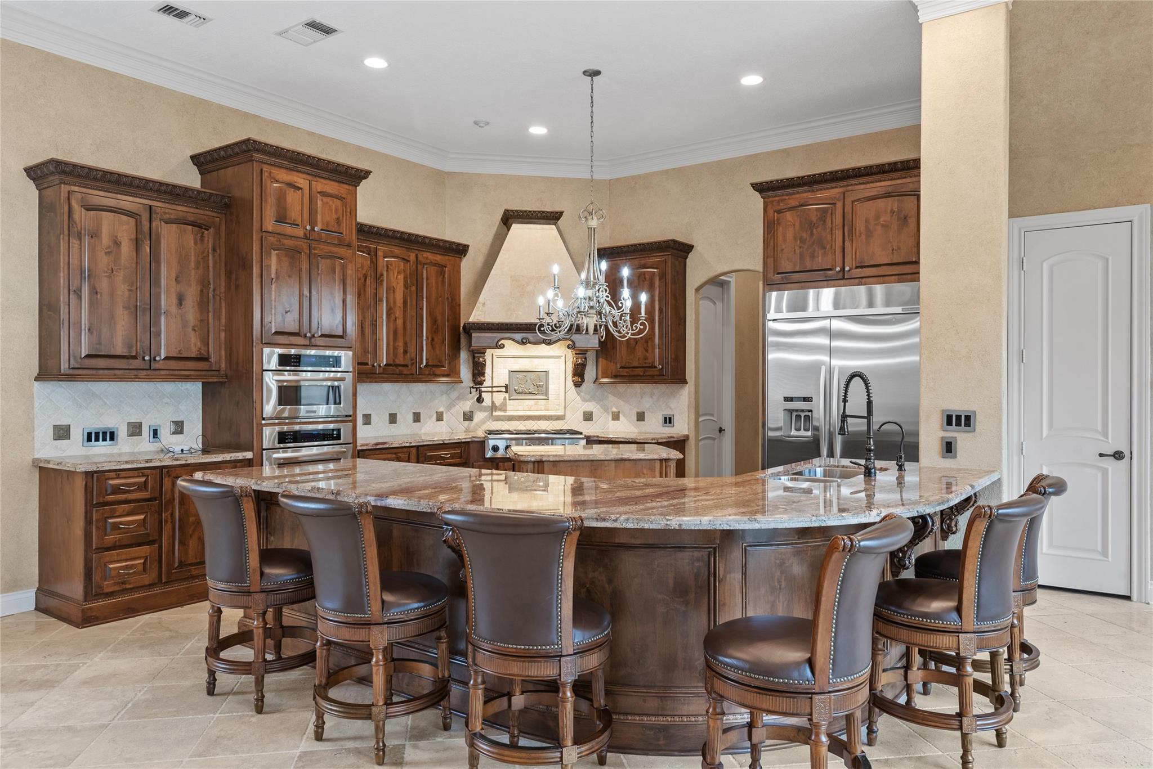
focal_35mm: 24
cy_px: 384
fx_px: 769
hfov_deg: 73.7
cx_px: 576
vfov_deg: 53.2
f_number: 10
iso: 320
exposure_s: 1.3
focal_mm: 24
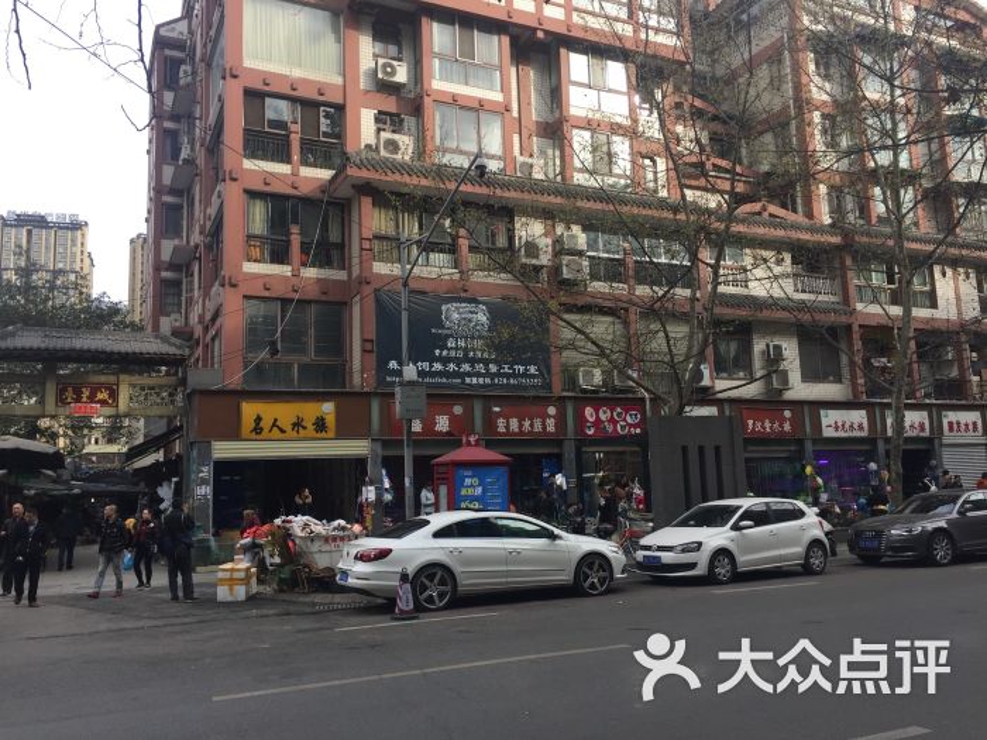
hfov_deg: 61.7
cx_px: 494
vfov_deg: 48.2
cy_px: 370
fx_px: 827
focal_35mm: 29
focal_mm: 4.15
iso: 32
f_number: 2.2
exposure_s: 1/471
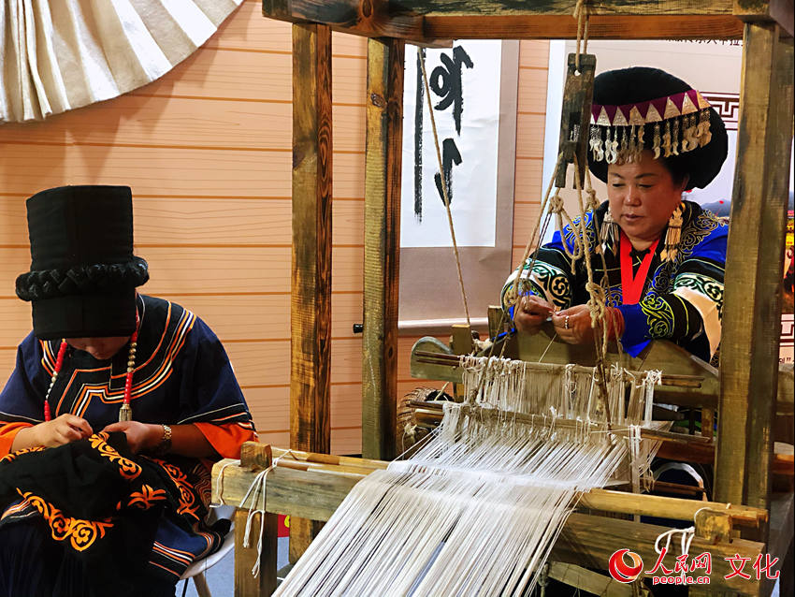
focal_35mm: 57
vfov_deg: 25.7
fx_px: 1309
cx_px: 398
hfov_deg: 33.8
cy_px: 298
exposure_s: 1/33
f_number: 2.8
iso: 200
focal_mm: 6.6
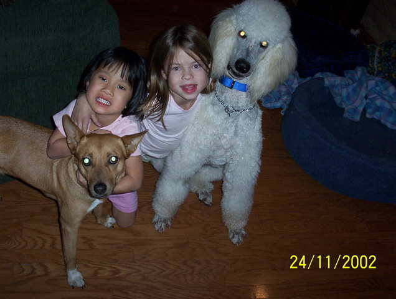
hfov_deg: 47.8
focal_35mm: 39
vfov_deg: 37.0
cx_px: 198
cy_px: 150
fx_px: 447
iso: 140
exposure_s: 1/30
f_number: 4.5
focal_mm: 6
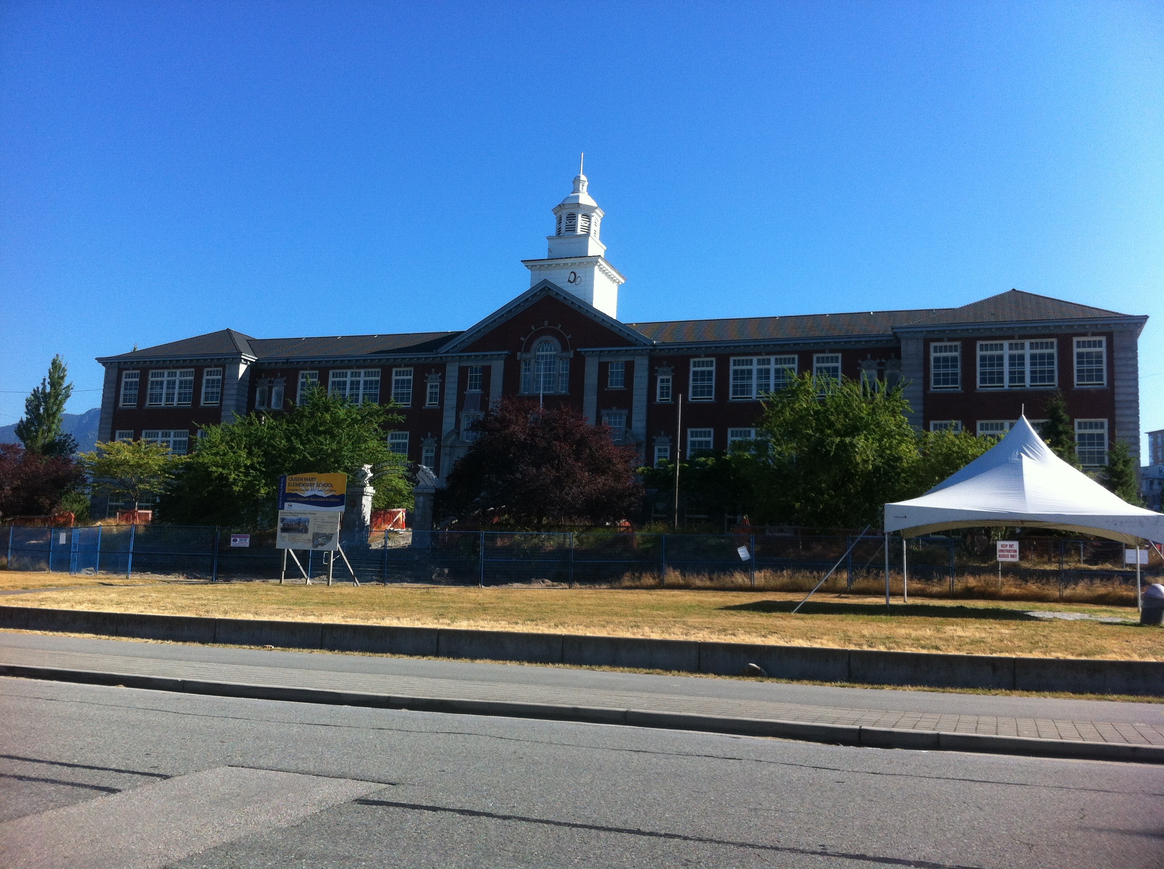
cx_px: 582
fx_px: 1175
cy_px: 434
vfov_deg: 40.6
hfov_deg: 52.7
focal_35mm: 35
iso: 80
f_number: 2.8
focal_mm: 3.85
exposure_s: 1/794
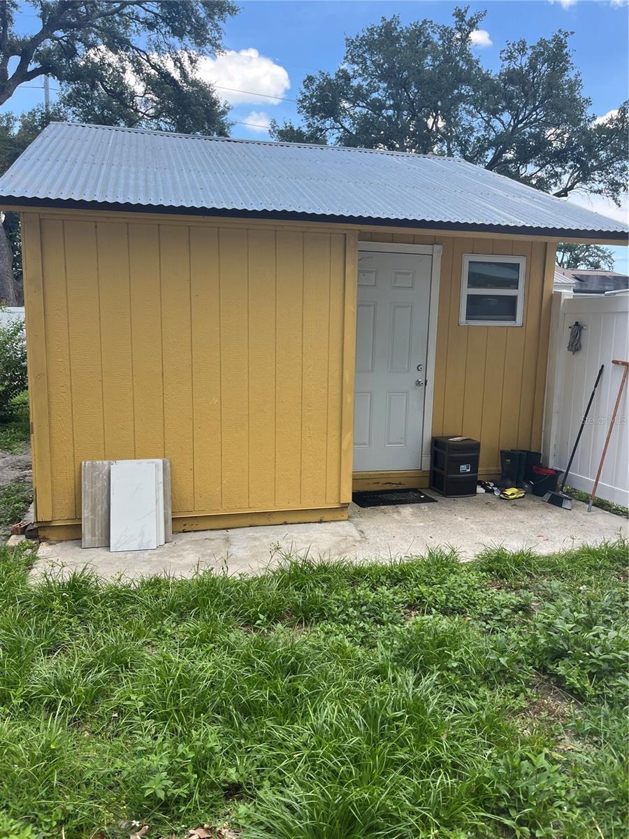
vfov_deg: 67.3
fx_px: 630
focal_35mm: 26
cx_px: 314
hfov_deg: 53.1
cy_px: 420
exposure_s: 1/833
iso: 50
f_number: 1.6
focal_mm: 5.1
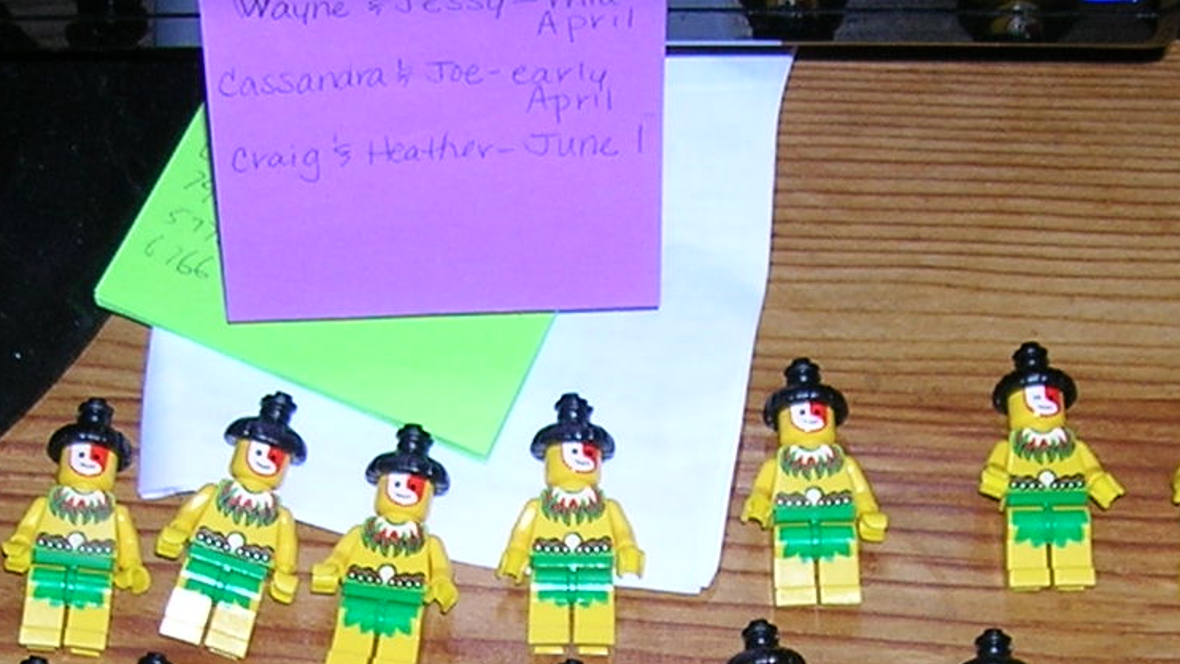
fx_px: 3567
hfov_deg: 18.8
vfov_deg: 10.5
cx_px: 626
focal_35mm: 114
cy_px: 801
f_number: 2.9
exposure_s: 1/60.1
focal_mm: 5.7
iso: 50
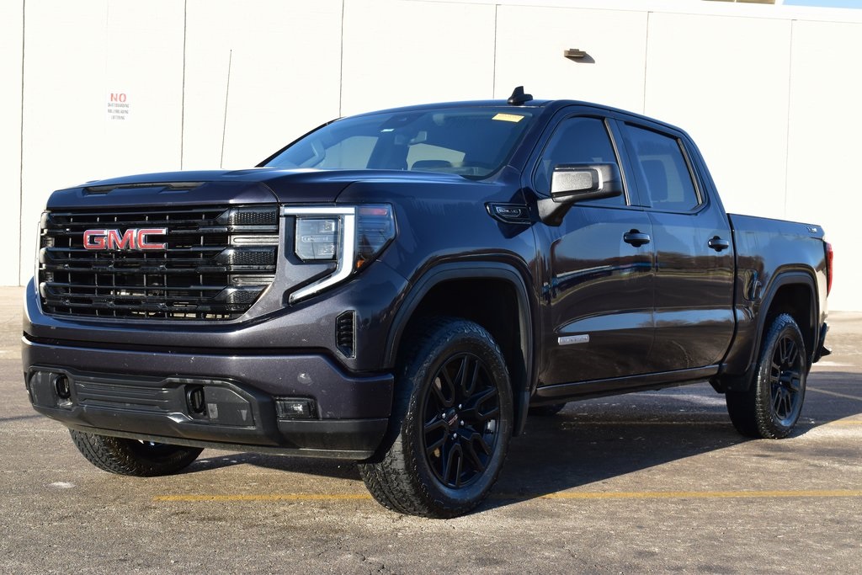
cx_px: 431
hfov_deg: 38.9
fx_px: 1221
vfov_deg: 26.5
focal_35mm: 51
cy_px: 288
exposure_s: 1/320
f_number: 10
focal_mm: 34
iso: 400
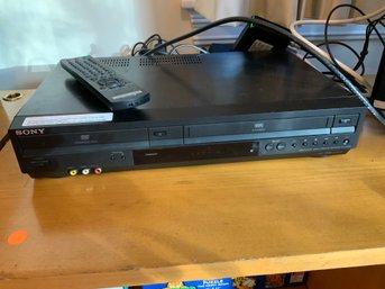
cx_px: 192
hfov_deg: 61.7
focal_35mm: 29
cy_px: 144
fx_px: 322
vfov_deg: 48.2
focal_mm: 3
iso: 250
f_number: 1.8
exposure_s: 1/60
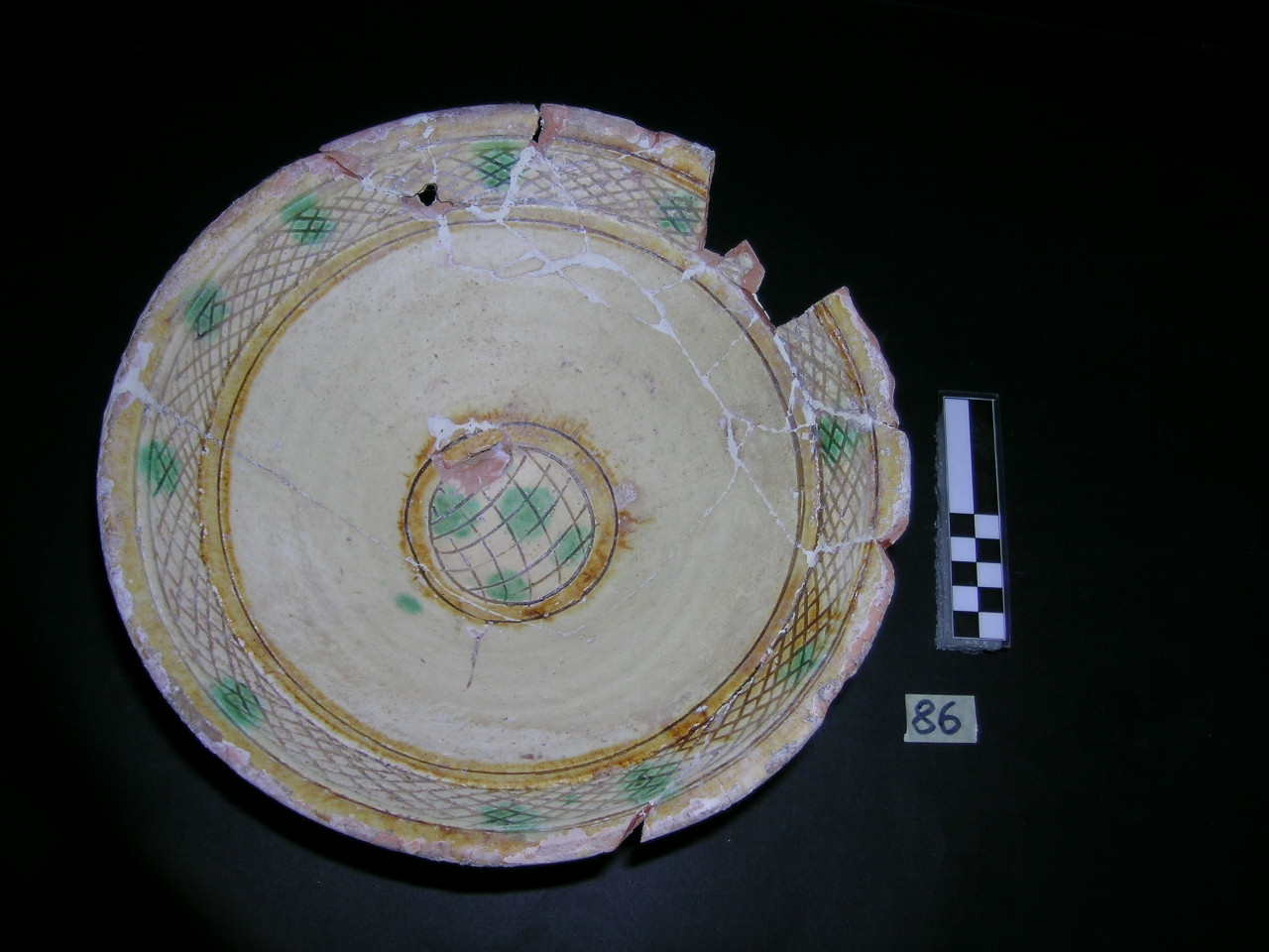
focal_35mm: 31
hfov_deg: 58.4
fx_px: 1136
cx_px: 634
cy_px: 476
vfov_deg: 45.4
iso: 50
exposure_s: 1/60.1
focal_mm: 6.5
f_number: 2.9
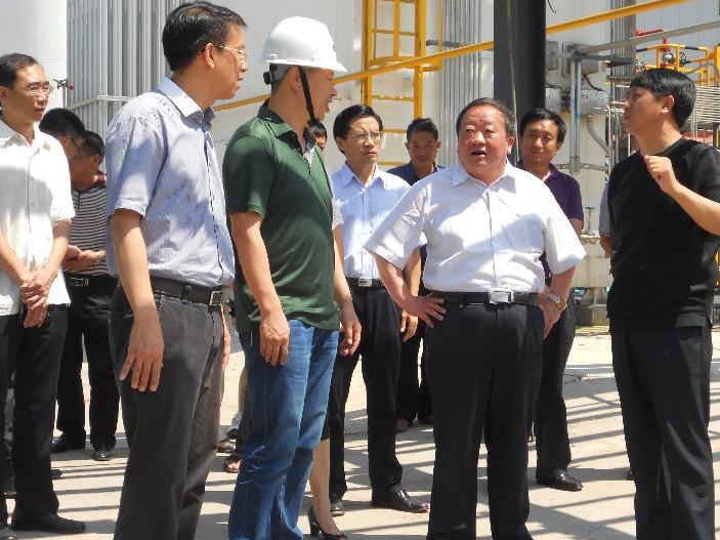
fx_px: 1539
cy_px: 291
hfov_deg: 26.3
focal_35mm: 74
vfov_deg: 19.9
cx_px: 369
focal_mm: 11.7
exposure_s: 1/320
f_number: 5.3
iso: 80
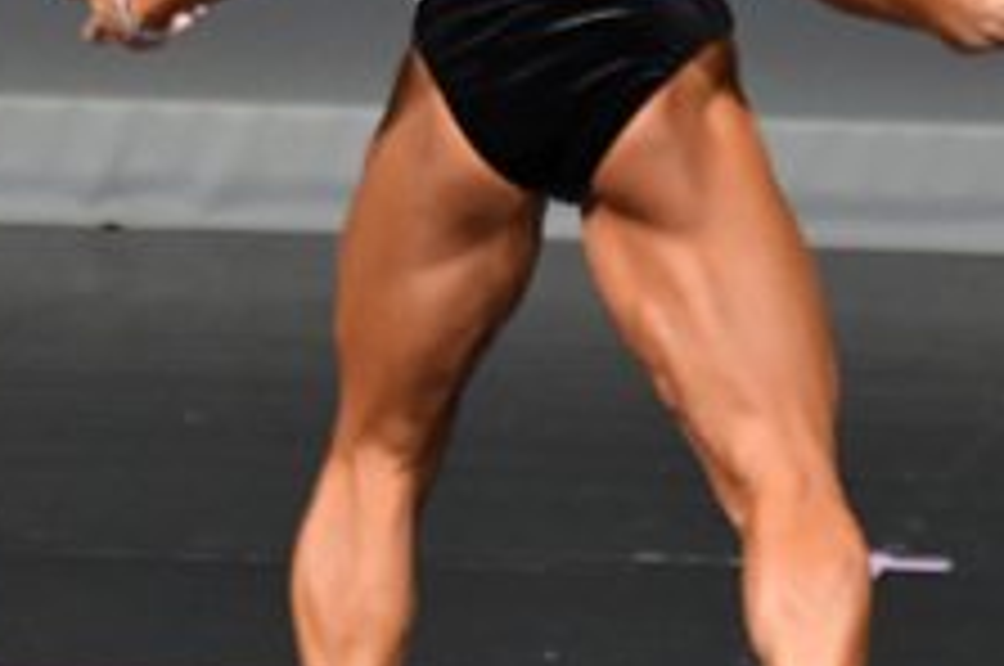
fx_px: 33446
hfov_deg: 1.7
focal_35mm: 1201
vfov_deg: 1.1
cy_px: 50
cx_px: 525
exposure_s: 1/400
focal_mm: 230
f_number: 5.6
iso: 4000
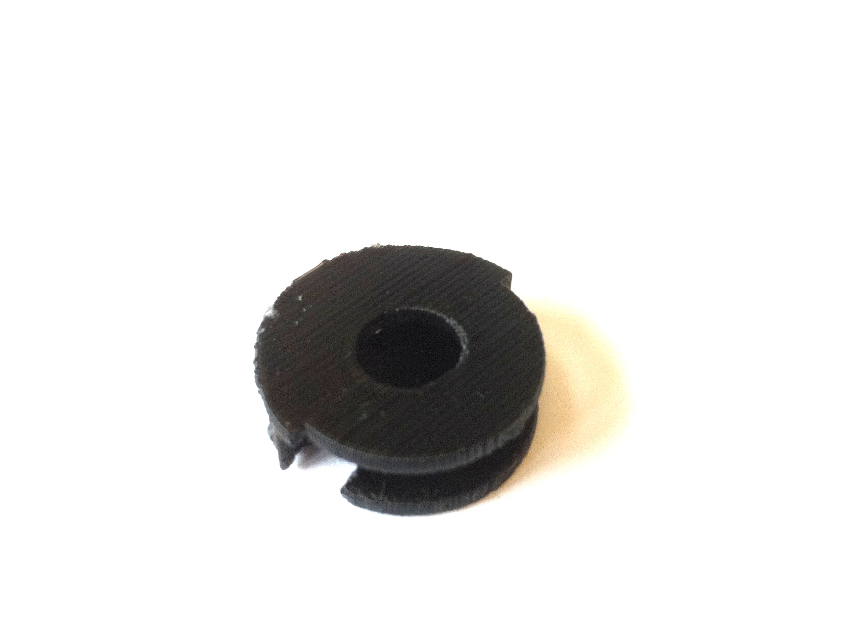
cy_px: 320
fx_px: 866
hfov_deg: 52.7
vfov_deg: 40.6
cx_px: 429
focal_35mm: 35
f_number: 2.8
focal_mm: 3.85
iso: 125
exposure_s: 1/100
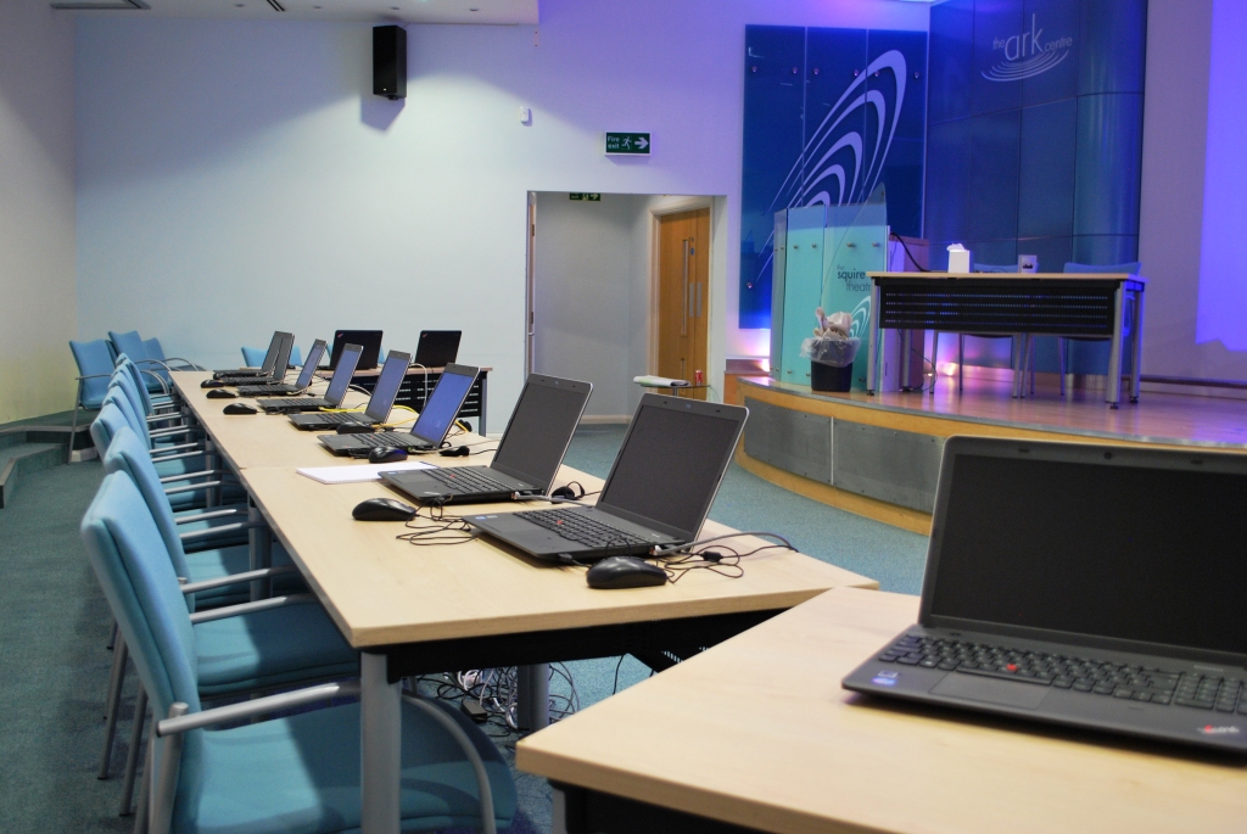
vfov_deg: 37.0
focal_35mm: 36
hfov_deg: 53.1
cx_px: 624
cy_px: 417
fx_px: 1248
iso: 400
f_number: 4.2
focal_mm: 24
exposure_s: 1/10
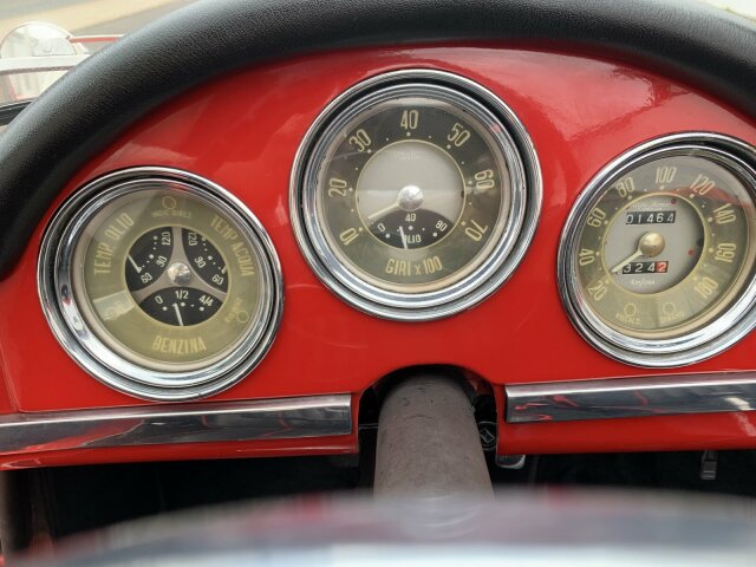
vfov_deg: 53.1
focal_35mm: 26
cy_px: 284
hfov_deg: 67.3
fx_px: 568
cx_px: 378
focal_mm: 4.25
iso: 25
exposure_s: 1/125
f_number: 1.8
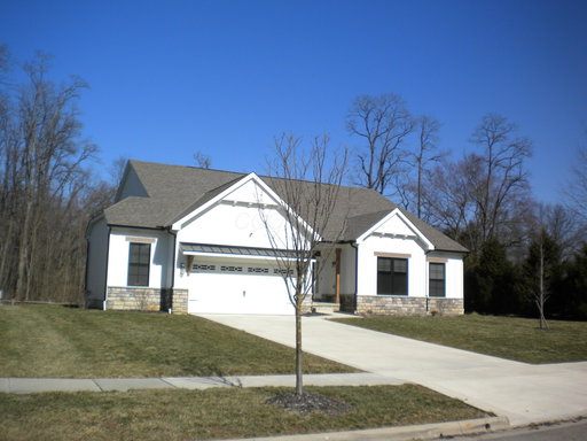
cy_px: 220
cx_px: 294
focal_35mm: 35
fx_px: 594
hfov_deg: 52.6
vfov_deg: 40.7
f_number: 4.6
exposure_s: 1/1000
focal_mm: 6.3
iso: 80
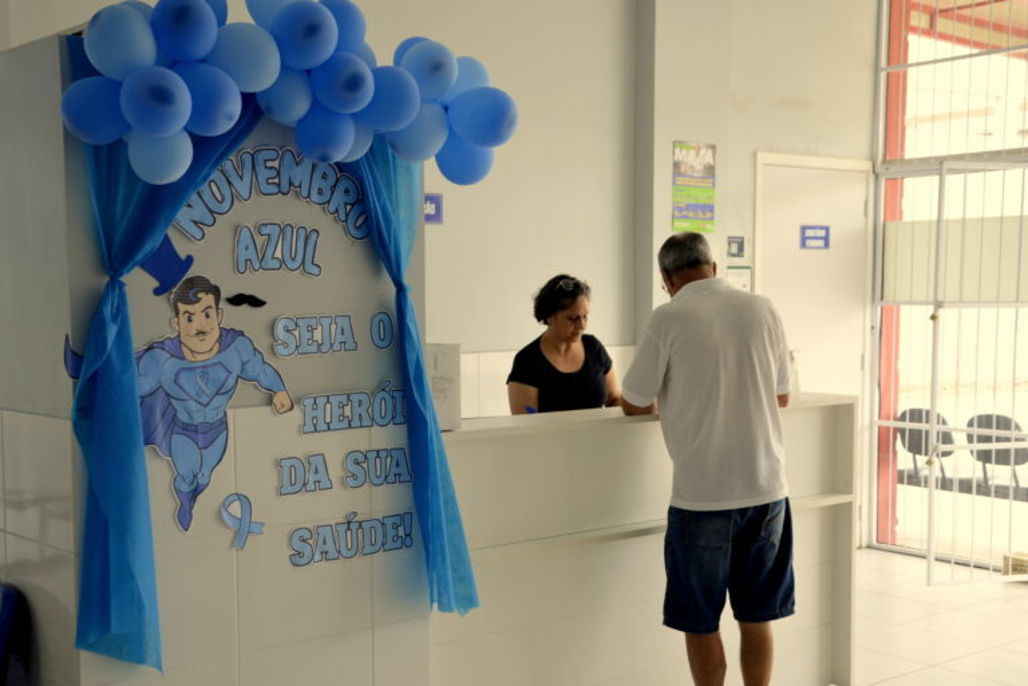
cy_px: 343
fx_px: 1285
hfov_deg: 43.6
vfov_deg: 29.9
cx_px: 514
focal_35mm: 45
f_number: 5.6
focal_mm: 30
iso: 400
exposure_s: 1/125
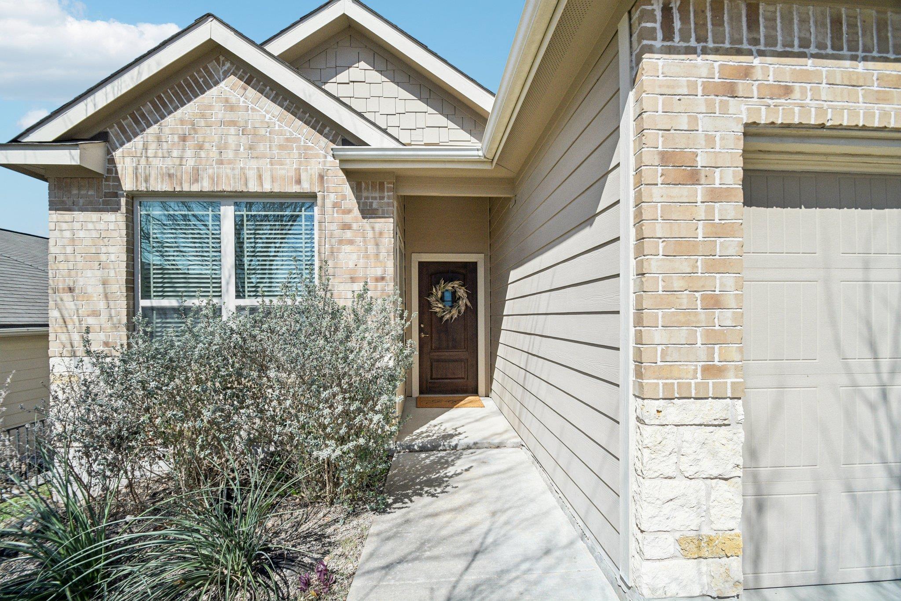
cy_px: 300
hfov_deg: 100.4
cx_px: 450
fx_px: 375
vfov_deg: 77.3
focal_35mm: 15
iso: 400
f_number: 8
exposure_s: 1/1000
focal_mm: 10
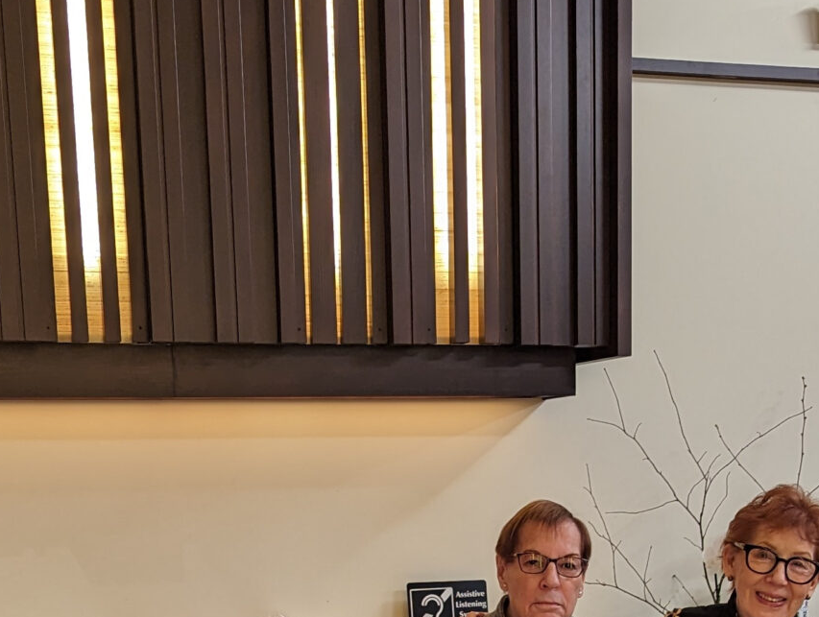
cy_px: 812
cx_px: 471
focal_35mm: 72
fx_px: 1707
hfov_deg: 27.0
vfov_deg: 18.9
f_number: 1.85
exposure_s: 1/40
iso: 84
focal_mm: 6.81
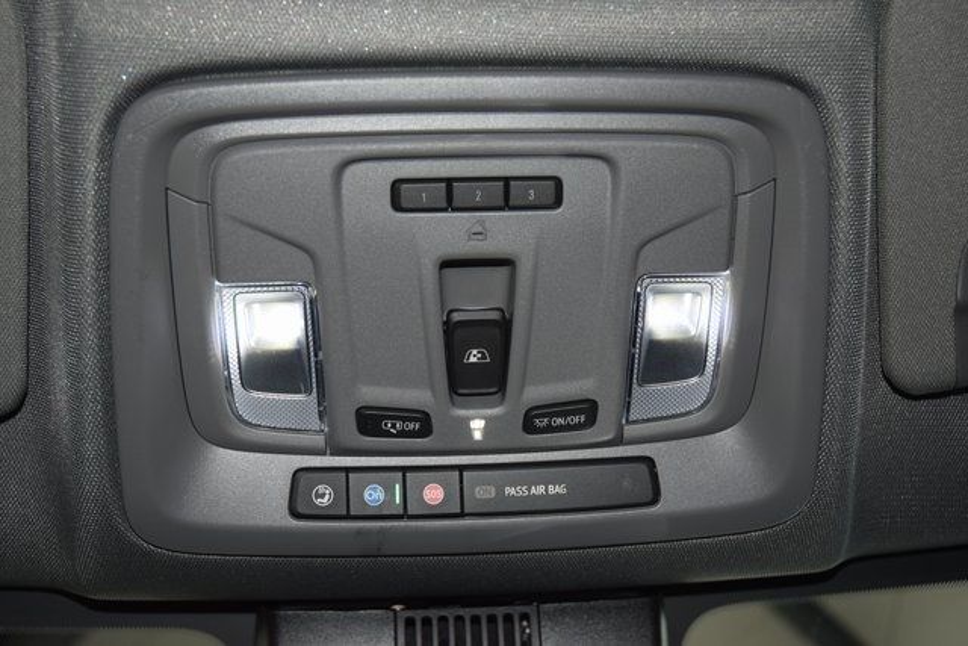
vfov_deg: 29.0
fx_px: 1251
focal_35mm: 46
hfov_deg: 42.3
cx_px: 484
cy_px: 323
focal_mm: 31
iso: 640
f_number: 4
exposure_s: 1/60
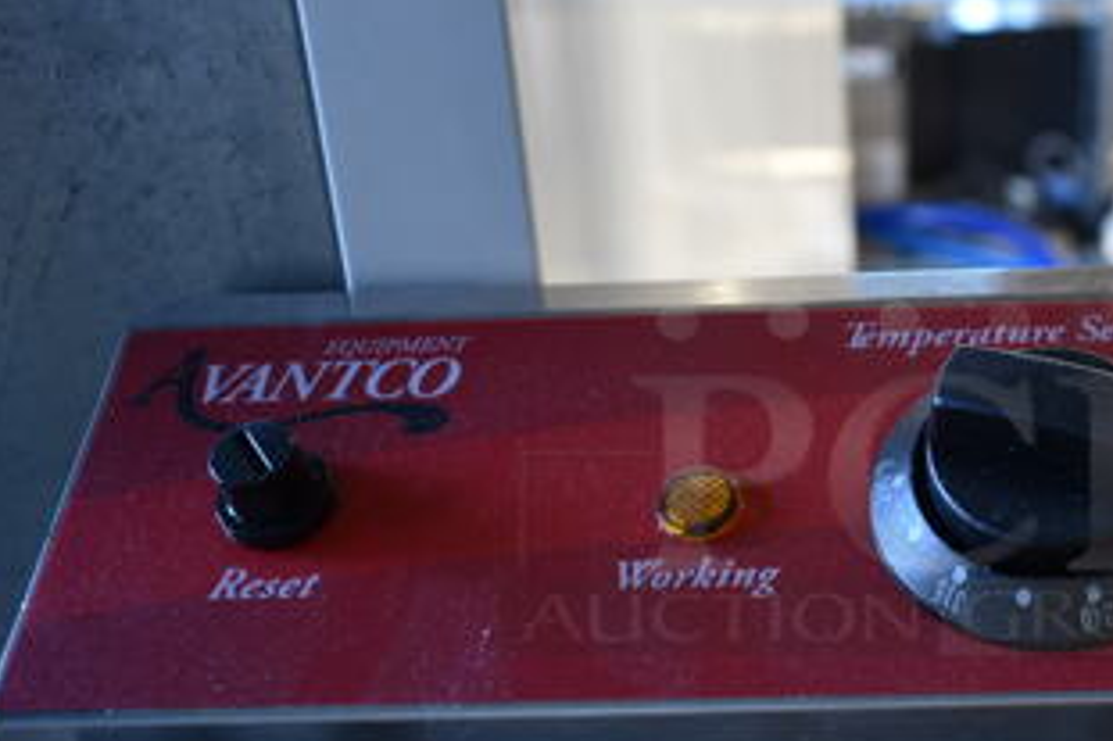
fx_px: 1638
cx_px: 898
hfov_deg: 36.2
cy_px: 465
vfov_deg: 25.4
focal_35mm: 53
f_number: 3.5
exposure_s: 1/30
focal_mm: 18
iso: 500
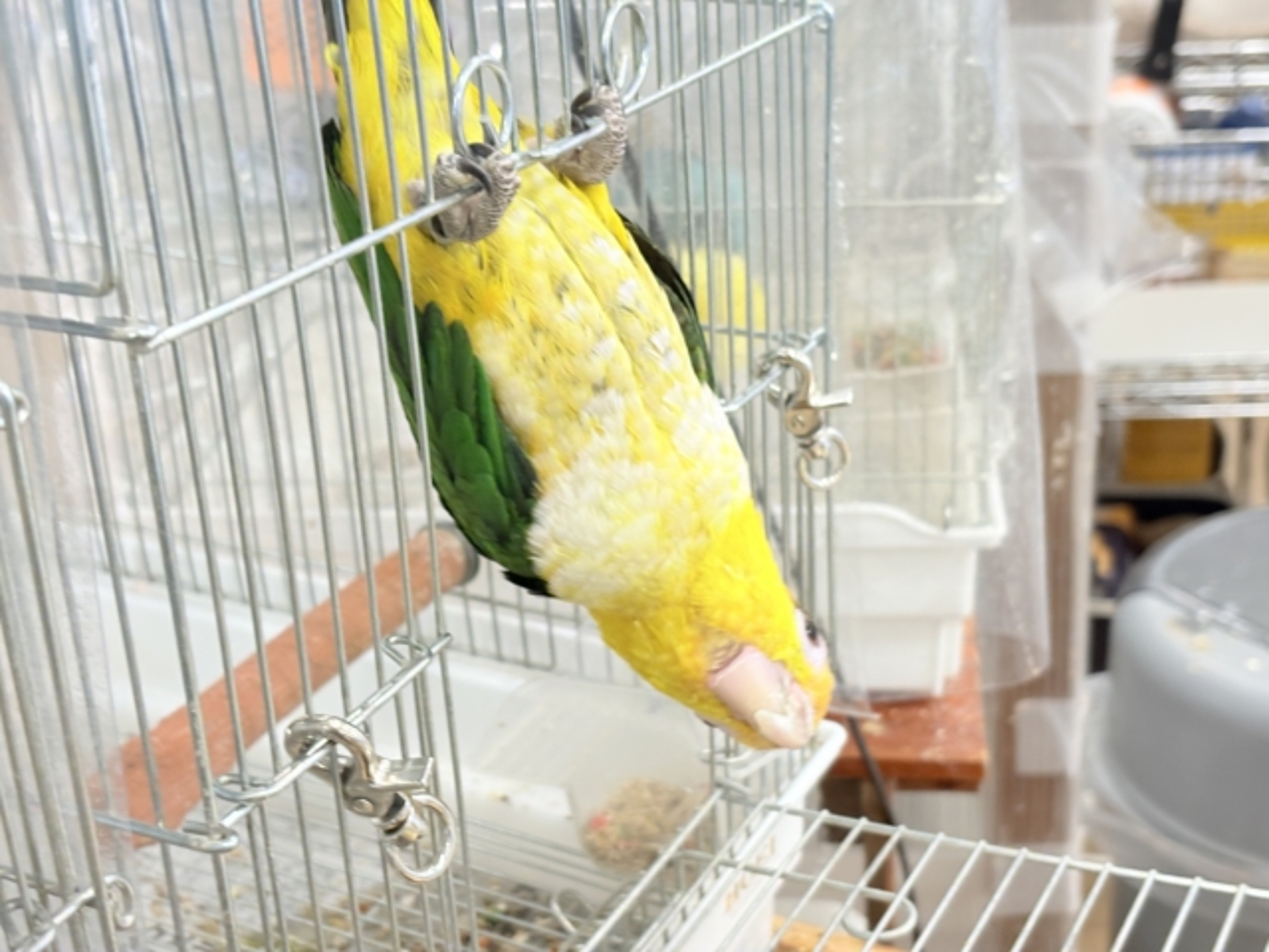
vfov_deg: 28.0
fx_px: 1906
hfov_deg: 36.8
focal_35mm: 52
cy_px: 476
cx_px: 634
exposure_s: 1/50
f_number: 1.6
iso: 80
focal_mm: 5.96
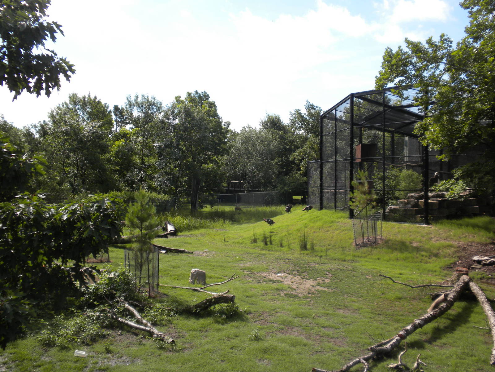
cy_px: 186
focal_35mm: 37
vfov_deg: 38.7
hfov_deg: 50.1
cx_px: 248
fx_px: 529
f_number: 3.5
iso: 65
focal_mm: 6.6
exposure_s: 1/541
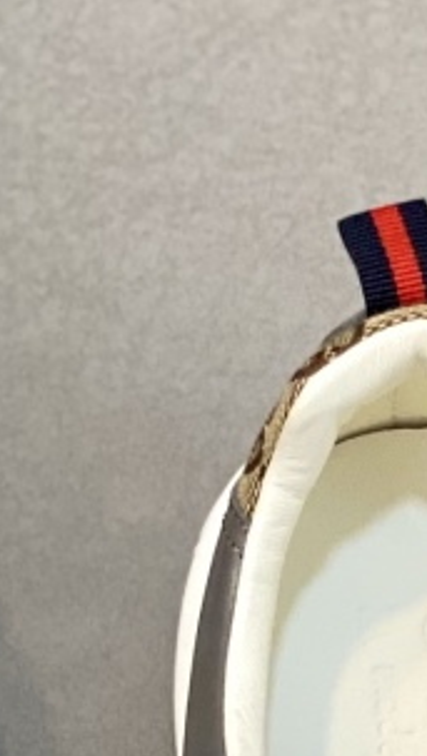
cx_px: -27
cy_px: 1225
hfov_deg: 4.5
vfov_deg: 7.8
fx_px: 5401
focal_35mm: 269
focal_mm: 6
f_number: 2
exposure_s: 1/100
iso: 125
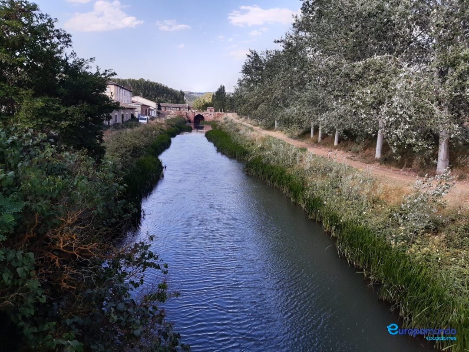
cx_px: 234
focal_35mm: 26
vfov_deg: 53.1
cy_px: 176
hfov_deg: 67.3
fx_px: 352
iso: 40
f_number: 1.7
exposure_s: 1/418
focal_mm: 3.92
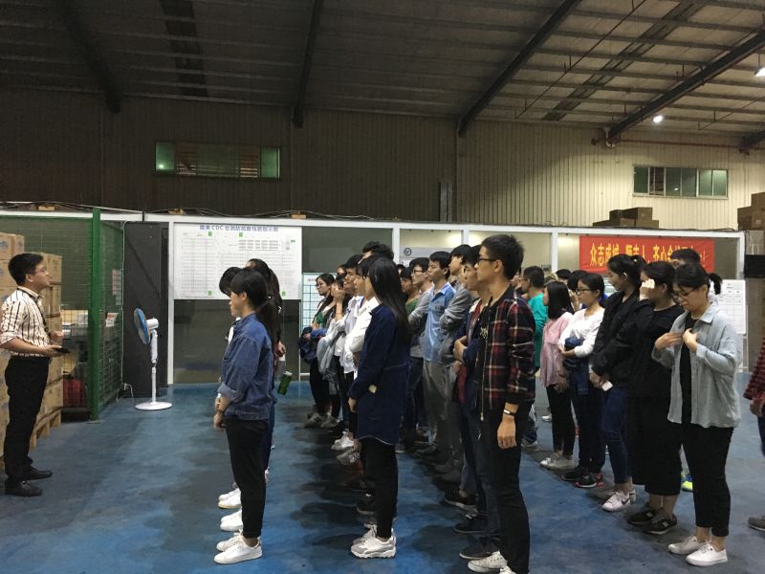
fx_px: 641
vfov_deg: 48.2
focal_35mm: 29
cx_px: 382
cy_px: 287
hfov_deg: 61.7
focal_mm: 4.15
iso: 250
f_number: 2.2
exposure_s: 1/17
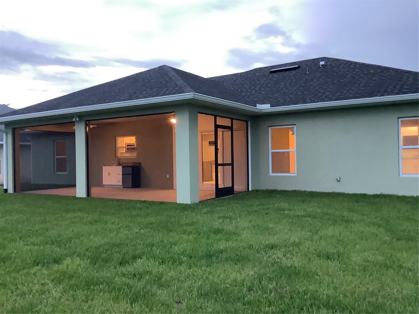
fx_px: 375
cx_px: 210
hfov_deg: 58.4
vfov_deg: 45.4
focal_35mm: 31
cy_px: 157
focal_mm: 3.3
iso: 250
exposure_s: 1/40
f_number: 2.4
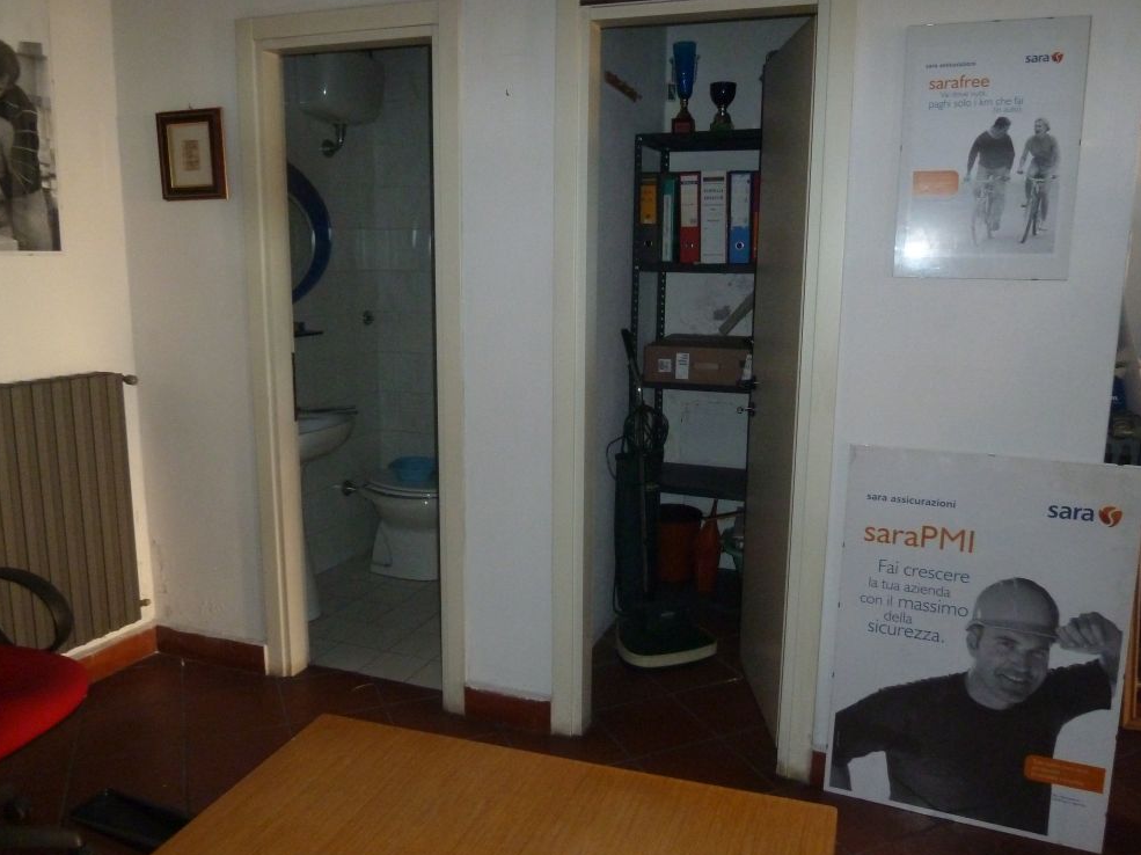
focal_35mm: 26
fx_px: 857
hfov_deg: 67.3
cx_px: 587
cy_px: 425
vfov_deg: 53.0
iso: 400
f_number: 3.3
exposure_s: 1/30
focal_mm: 4.1
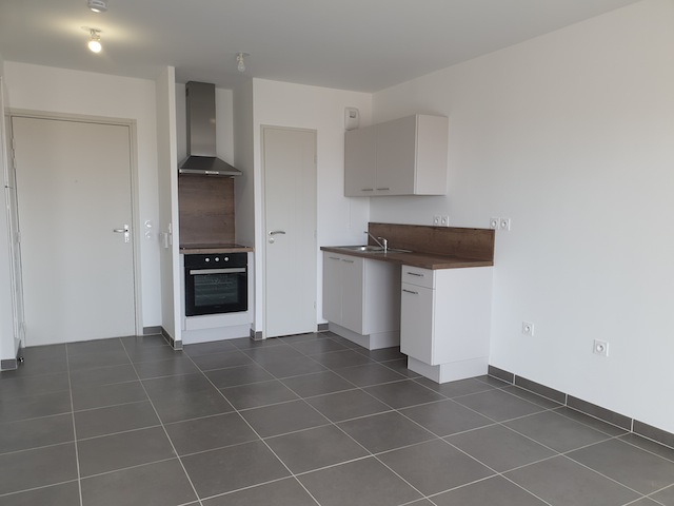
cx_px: 337
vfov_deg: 53.1
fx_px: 506
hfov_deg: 67.3
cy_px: 253
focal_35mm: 26
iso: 64
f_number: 2.4
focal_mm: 4.3
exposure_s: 1/50
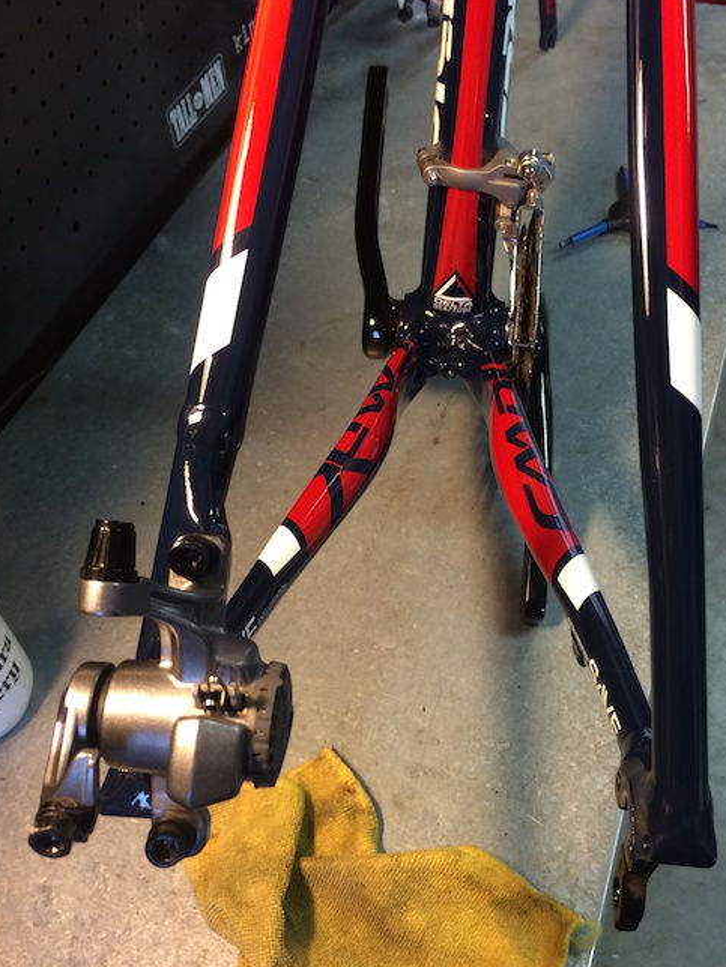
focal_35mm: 36
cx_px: 442
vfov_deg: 51.3
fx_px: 1007
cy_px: 500
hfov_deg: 39.5
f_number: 2.2
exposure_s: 1/30
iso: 125
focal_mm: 4.15
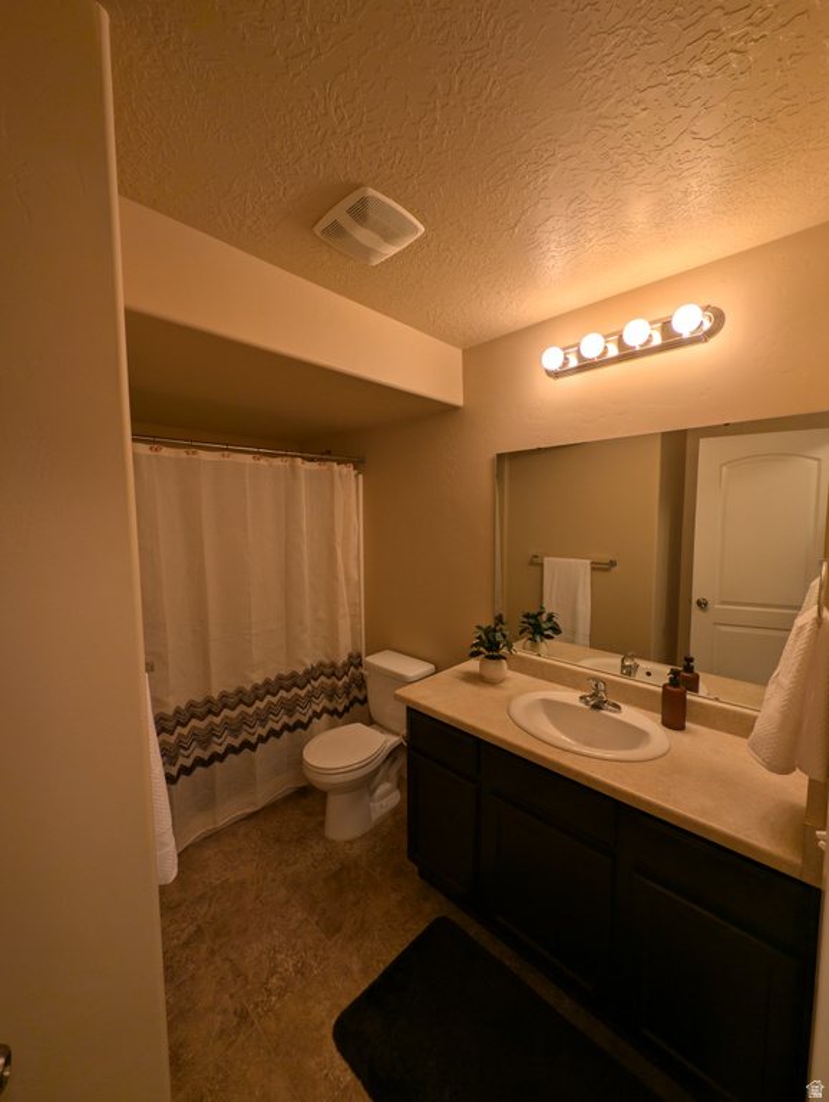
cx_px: 414
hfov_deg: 94.6
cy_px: 551
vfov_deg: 110.5
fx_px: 382
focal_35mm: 12
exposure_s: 1/120
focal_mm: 2.23
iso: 50
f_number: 1.95
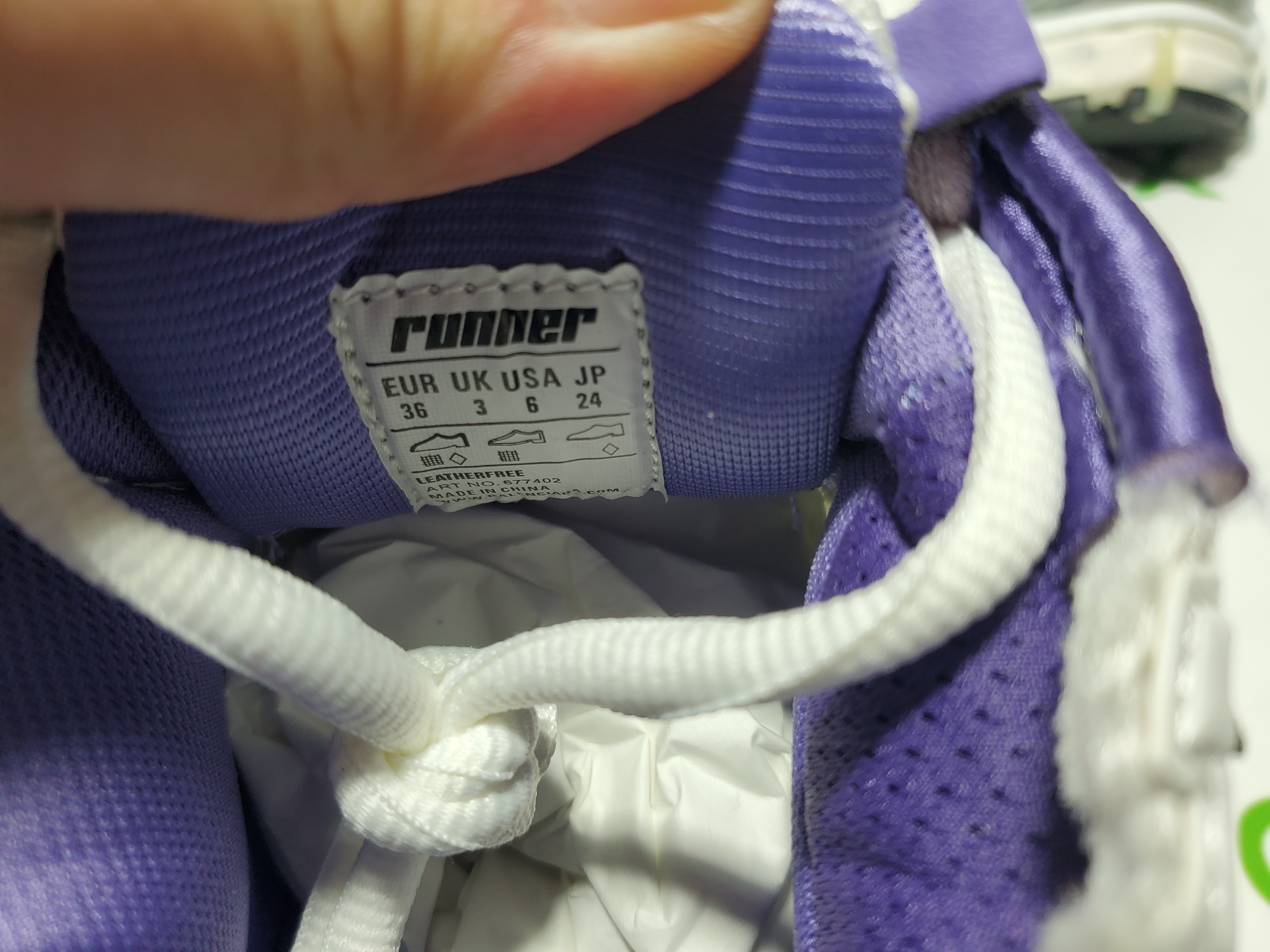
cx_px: 635
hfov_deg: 67.3
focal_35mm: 26
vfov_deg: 53.1
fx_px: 954
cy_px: 476
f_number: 1.5
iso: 50
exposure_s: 1/265
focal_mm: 4.3
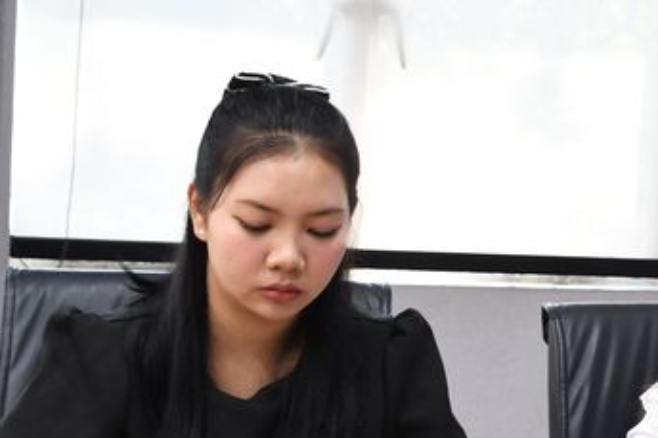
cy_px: 255
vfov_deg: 11.0
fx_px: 2284
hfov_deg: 15.8
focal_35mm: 125
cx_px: 782
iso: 640
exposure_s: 1/50
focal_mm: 28
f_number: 4
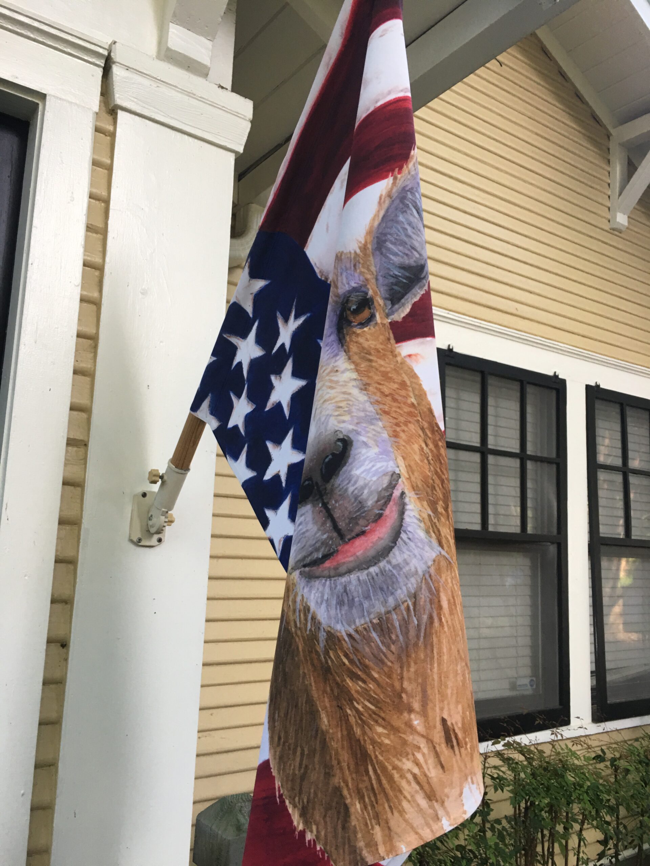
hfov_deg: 48.2
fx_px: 726
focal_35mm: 29
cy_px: 433
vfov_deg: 61.7
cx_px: 325
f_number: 2.2
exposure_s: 1/30
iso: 32
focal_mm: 4.15
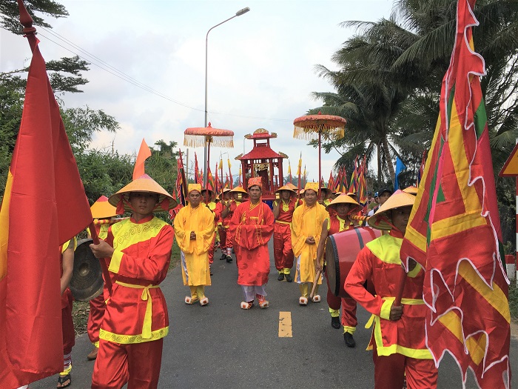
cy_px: 194
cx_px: 259
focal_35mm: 29
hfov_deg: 61.7
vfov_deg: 48.2
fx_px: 434
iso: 25
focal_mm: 4.15
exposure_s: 1/171
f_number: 2.2
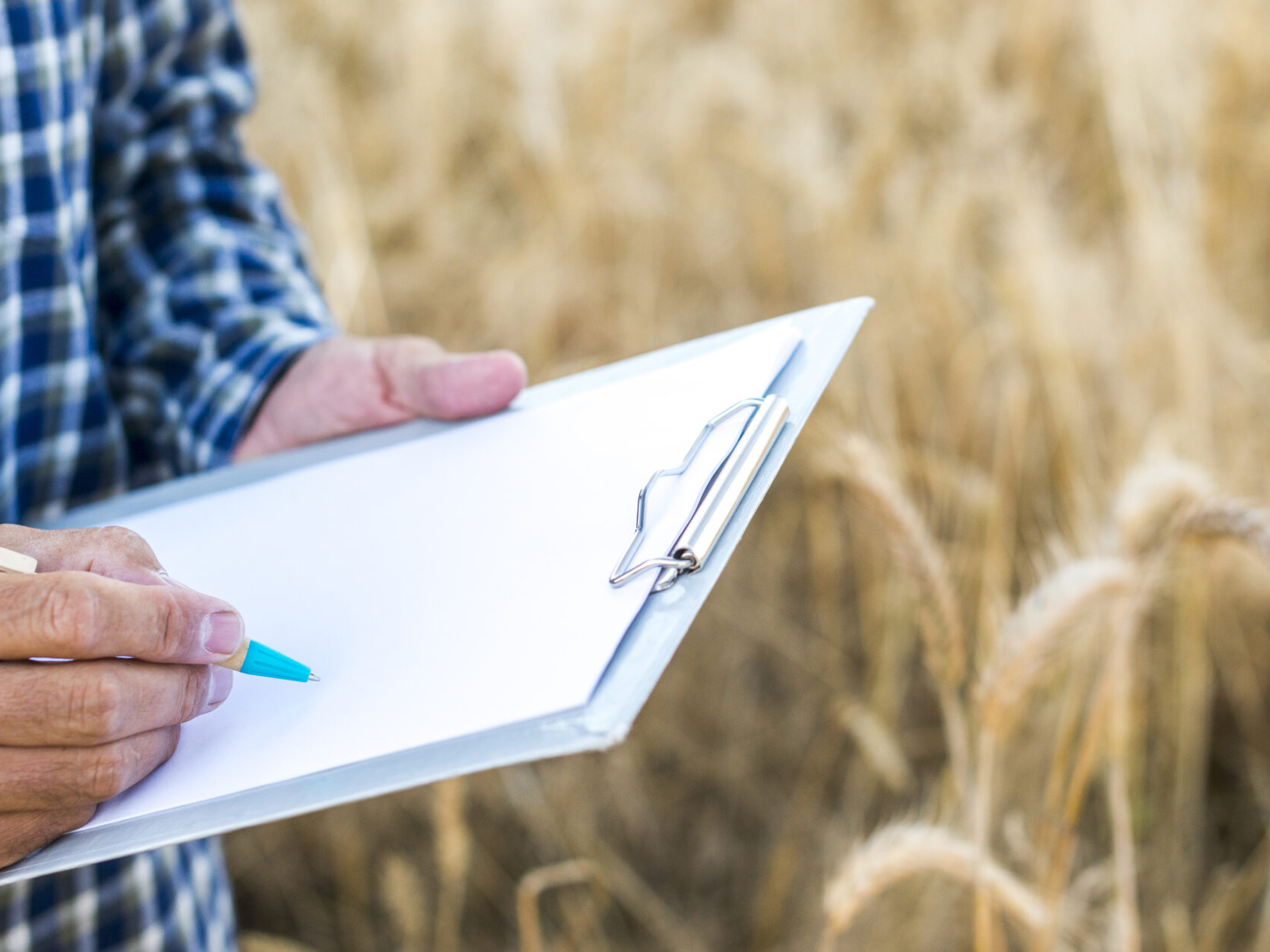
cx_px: 750
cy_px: 359
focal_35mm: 73
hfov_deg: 26.6
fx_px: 2678
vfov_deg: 20.1
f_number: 3.5
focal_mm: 50
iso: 400
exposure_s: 1/200
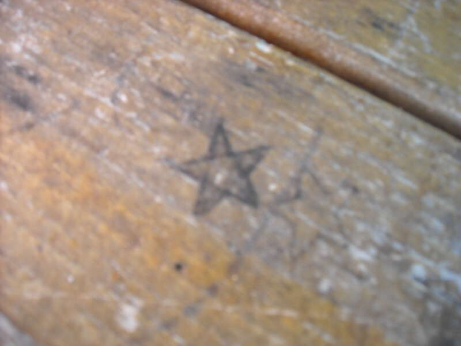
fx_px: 466
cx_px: 230
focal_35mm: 35
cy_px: 173
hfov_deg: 52.6
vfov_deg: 40.7
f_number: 2.8
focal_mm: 5.7
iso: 175
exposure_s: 1/60
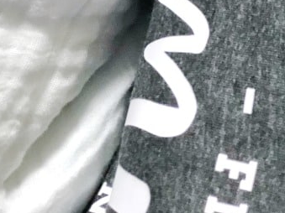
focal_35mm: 202
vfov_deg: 7.0
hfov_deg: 9.7
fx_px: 1663
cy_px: -285
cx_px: 281
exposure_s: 1/30
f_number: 2.8
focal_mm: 6.6
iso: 200
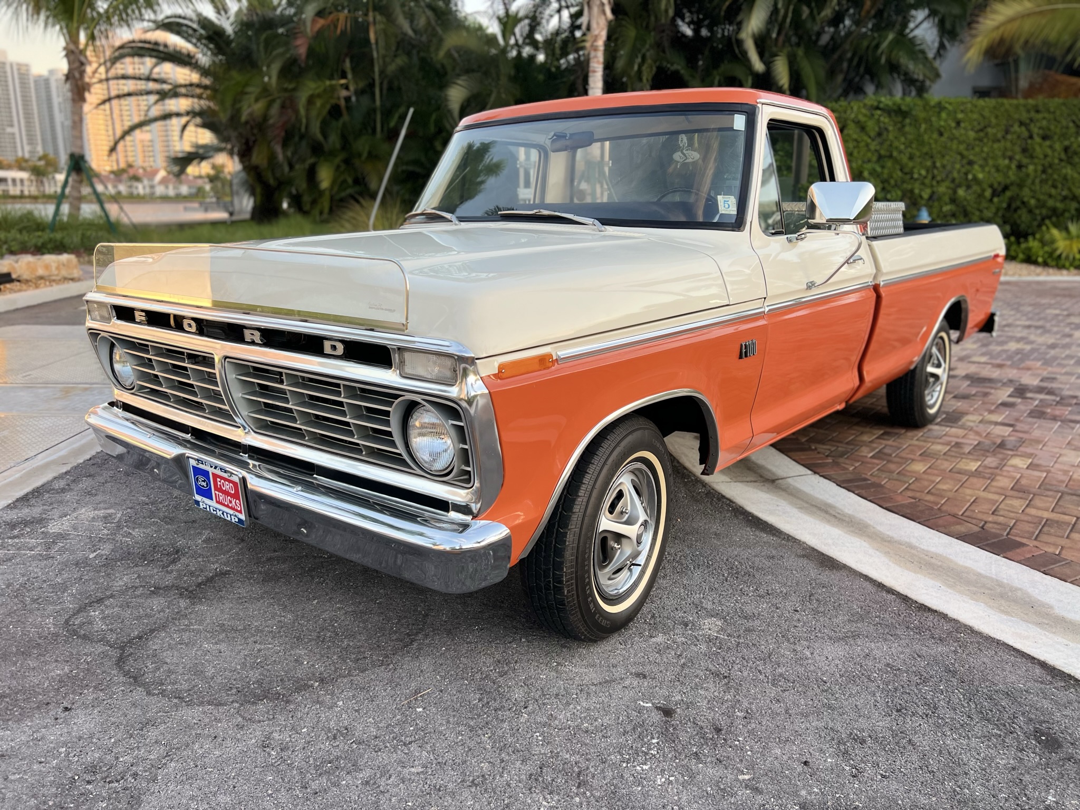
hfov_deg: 67.3
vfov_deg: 53.1
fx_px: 811
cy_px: 405
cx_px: 540
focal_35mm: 26
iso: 64
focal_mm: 5.7
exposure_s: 1/120
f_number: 1.5
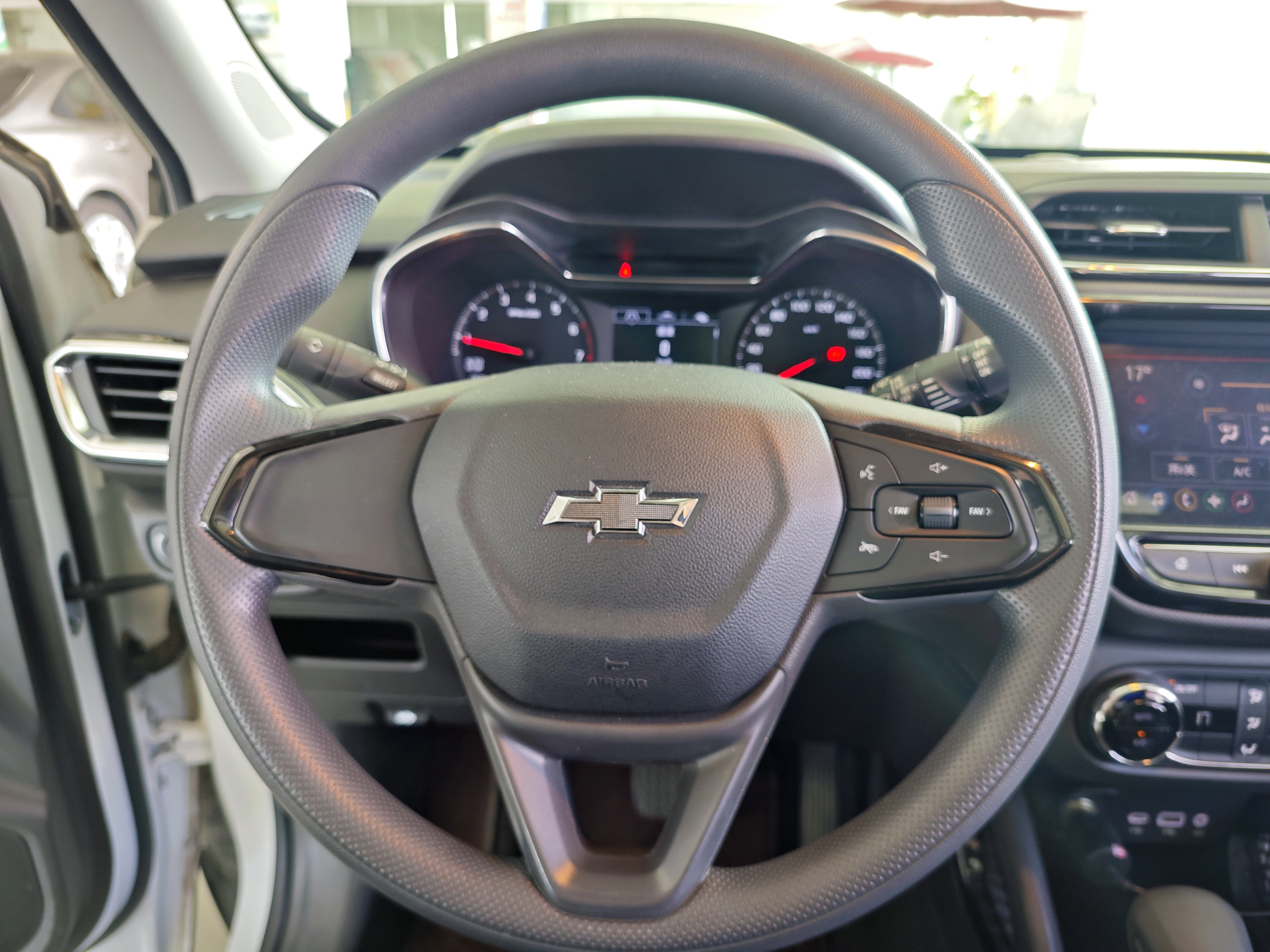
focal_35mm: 23
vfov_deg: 58.9
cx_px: 635
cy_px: 476
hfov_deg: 73.9
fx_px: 844
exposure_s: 1/50
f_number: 1.6
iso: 160
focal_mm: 6.55
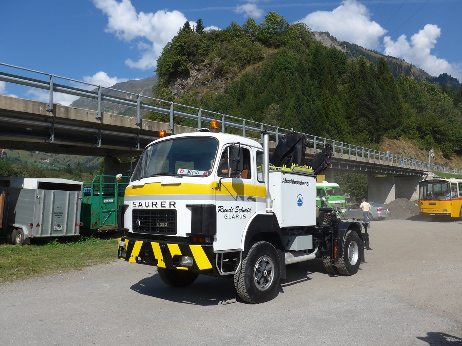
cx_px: 231
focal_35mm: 29
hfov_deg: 61.7
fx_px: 387
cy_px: 173
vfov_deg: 48.2
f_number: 3.2
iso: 80
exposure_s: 1/2000
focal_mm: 6
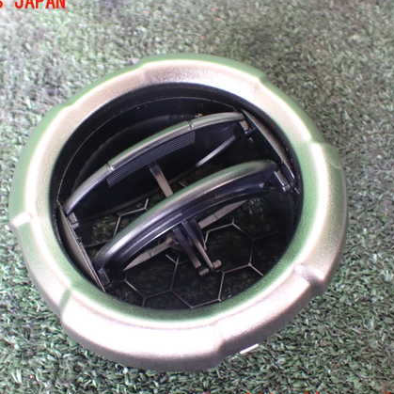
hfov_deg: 43.8
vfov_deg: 43.9
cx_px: 177
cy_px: 202
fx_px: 489
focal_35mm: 38
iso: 800
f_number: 2.3
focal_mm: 5.4
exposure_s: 1/40
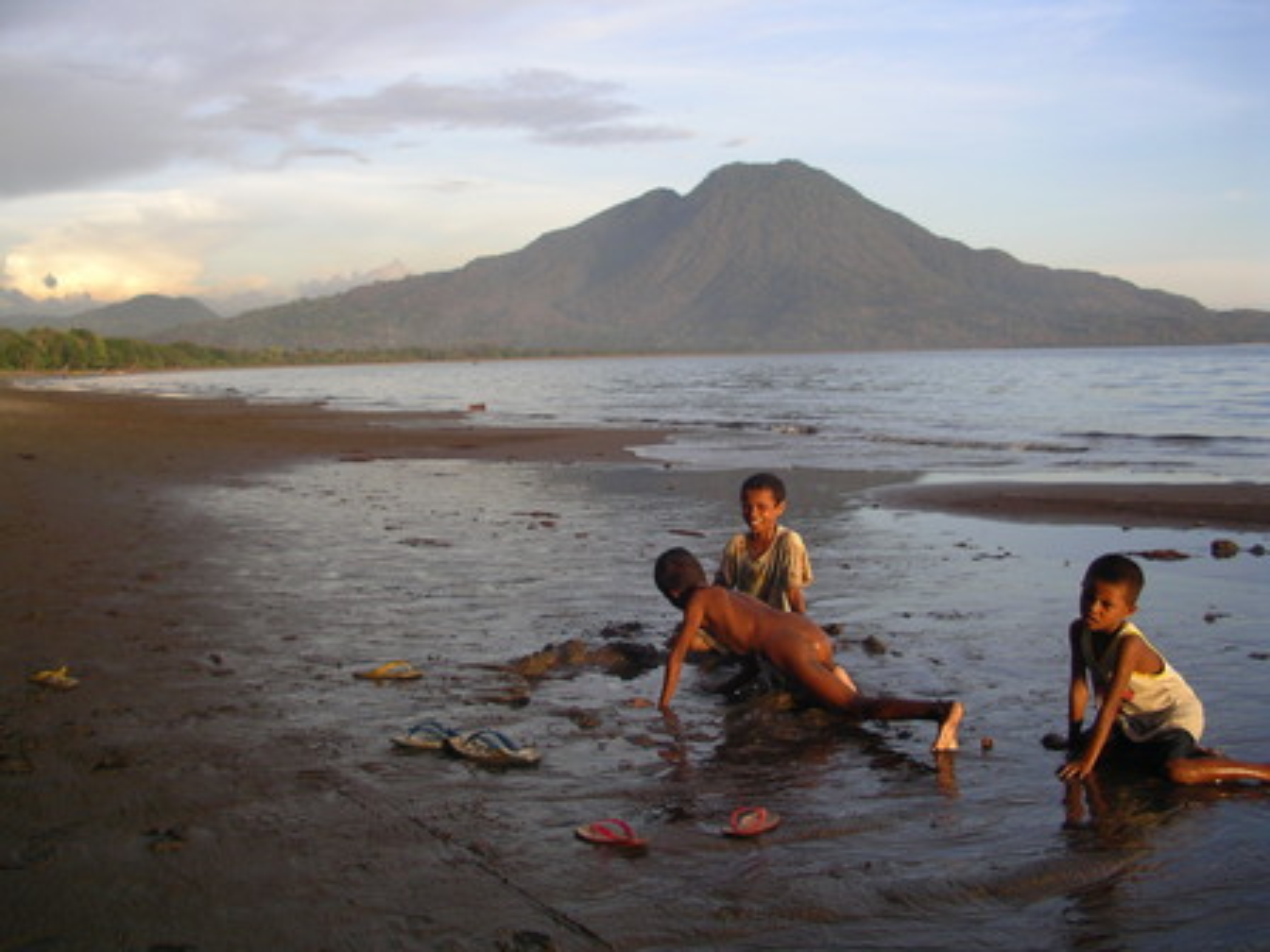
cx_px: 635
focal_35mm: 37
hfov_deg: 50.1
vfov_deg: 38.7
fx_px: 1357
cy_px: 476
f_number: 2.8
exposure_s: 1/125
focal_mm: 5.7
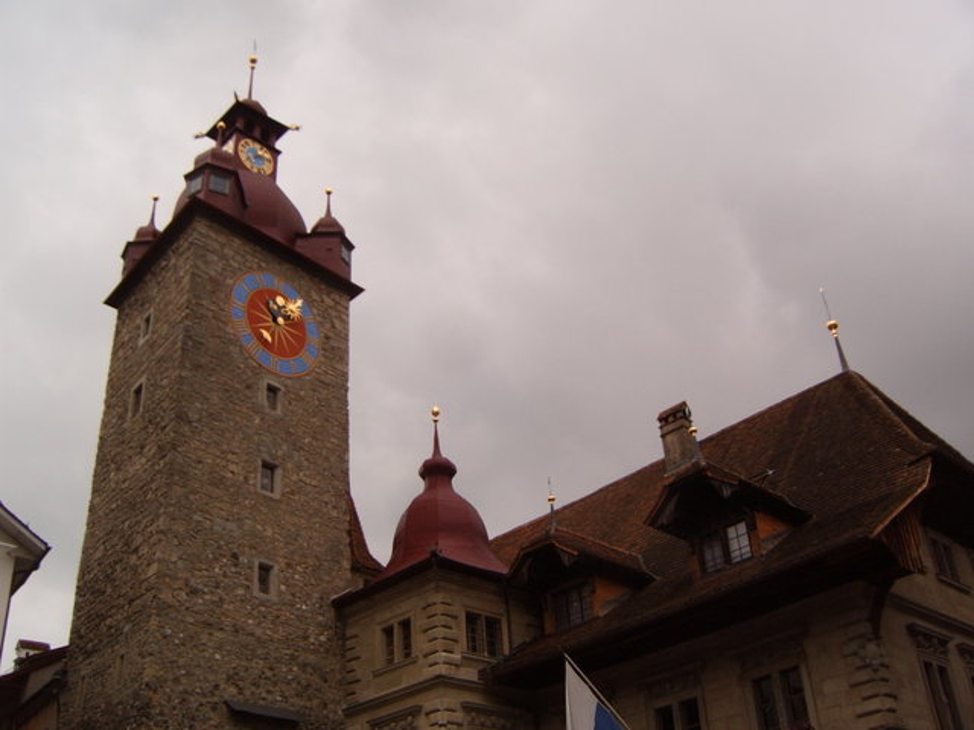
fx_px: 1041
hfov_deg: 50.1
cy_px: 365
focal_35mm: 37
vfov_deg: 38.7
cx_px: 487
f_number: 6
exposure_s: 1/180
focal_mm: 6.2
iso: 63
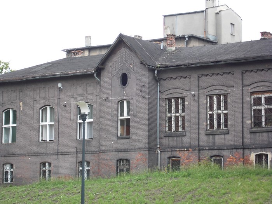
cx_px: 136
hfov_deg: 17.4
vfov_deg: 13.1
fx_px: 888
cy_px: 102
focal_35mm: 113
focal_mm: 20.1
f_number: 6
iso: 80
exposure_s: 1/80
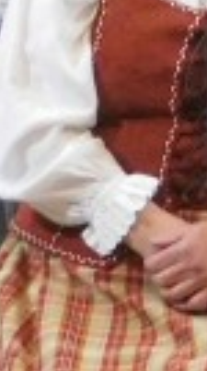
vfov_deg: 2.6
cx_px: 729
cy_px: -331
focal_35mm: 843
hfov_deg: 1.4
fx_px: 8257
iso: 640
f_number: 4.8
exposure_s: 1/30
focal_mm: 20.3
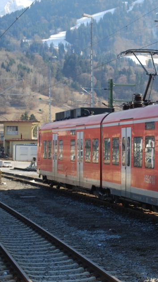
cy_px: 141
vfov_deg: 18.5
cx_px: 215
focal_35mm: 116
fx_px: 863
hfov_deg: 10.2
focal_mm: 45
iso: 125
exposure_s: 1/125
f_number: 5.6
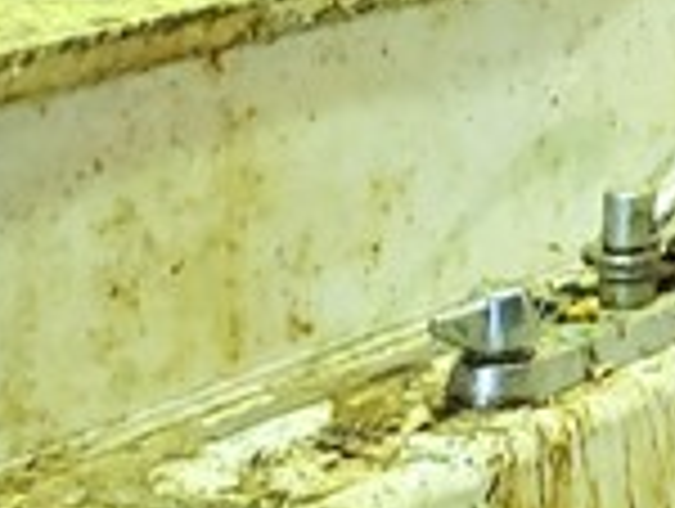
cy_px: -454
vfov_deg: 8.1
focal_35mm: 177
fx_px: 3457
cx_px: 1768
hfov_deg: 9.5
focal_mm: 4.3
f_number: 1.5
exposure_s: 1/13
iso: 250
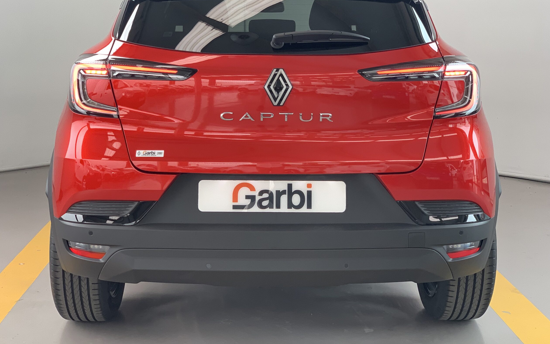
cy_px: 135
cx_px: 272
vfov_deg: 23.1
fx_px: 839
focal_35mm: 56
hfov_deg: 36.3
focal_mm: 6
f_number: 2.4
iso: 125
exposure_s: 1/93
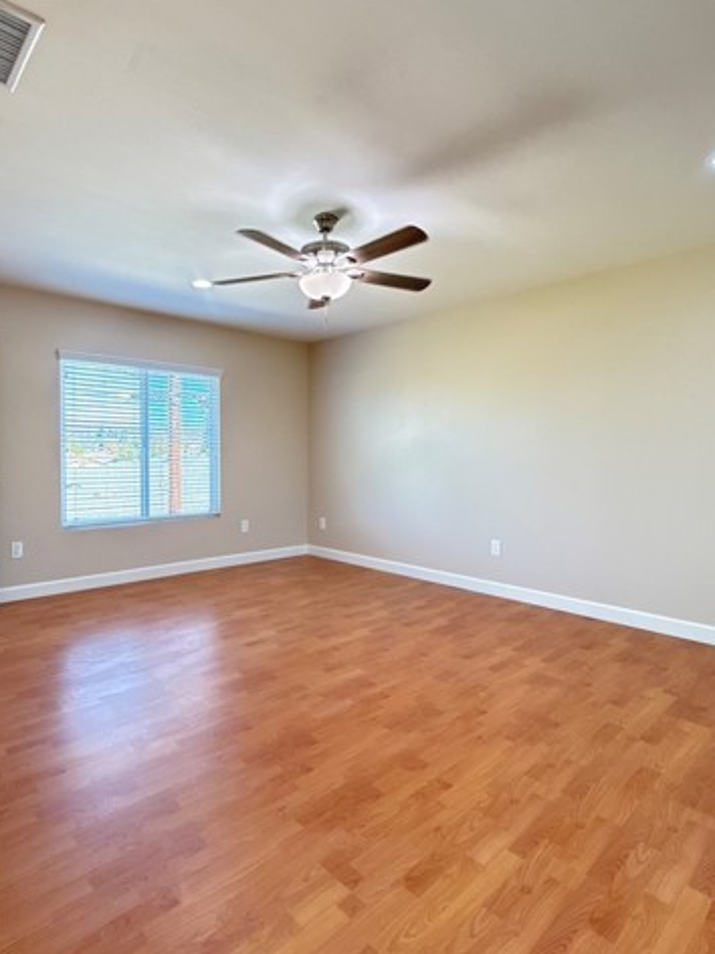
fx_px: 523
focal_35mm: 19
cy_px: 471
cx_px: 311
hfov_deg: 68.4
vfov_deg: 84.7
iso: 250
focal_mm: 2.22
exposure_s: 1/120
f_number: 2.2
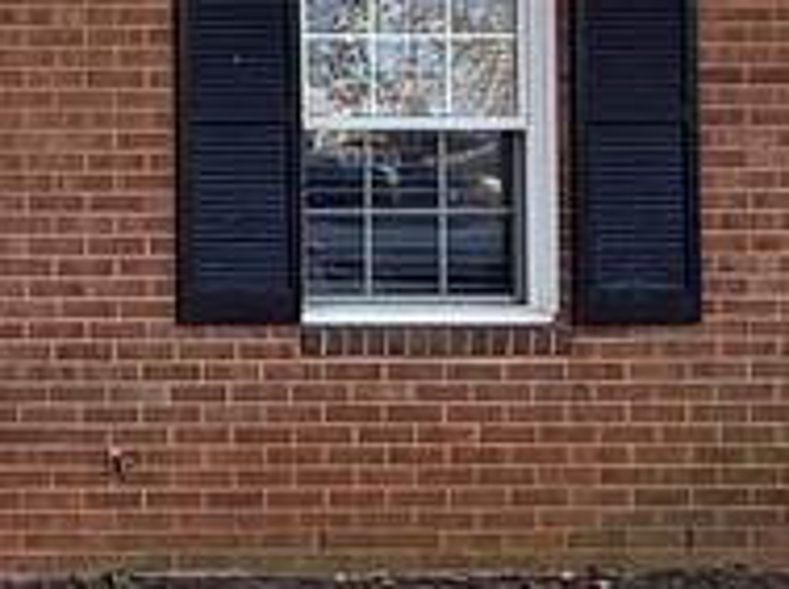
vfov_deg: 19.1
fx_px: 1729
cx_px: -601
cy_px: 121
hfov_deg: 19.6
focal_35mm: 76
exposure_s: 1/430
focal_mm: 2.22
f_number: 2.2
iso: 64
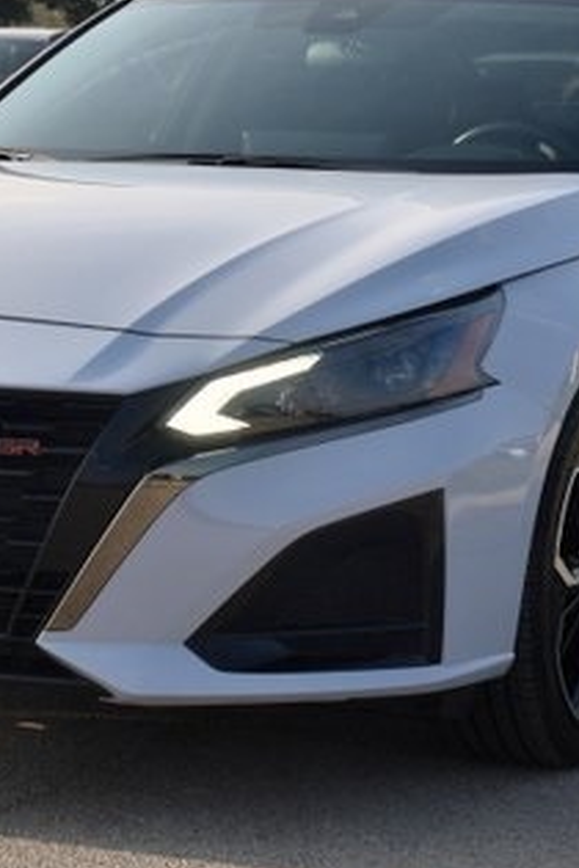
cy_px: 338
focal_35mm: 134
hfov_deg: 10.2
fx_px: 3232
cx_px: 298
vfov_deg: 15.3
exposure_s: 1/320
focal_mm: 44
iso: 200
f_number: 9
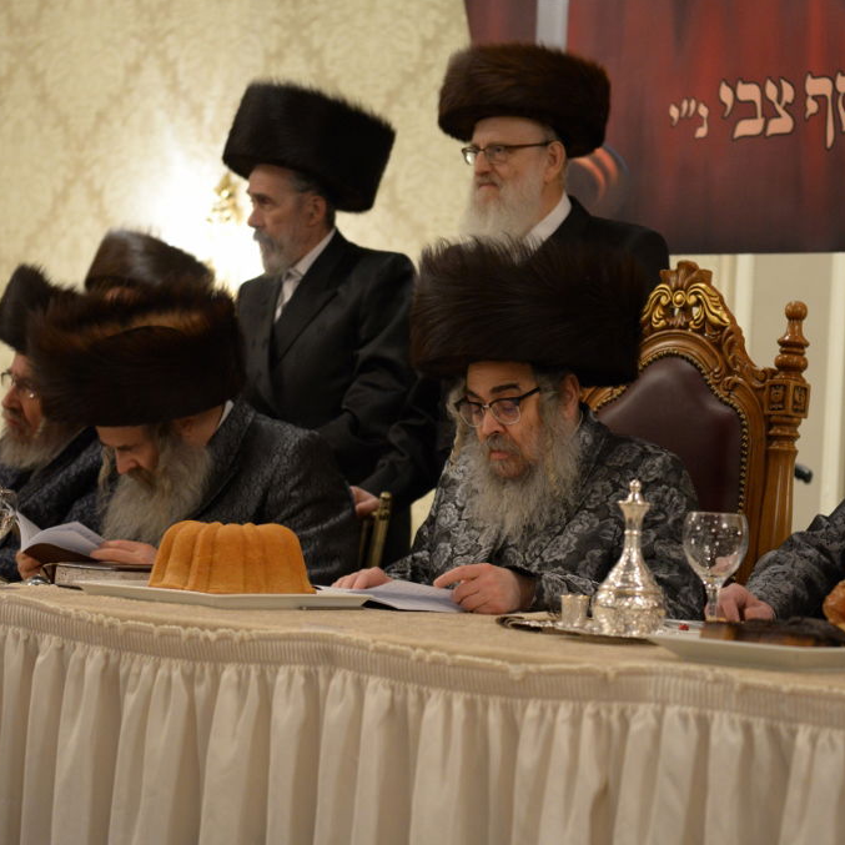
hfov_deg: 19.3
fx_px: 2486
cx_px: 539
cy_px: 422
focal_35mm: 90
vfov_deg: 19.3
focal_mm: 70
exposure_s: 1/100
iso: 2000
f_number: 2.8
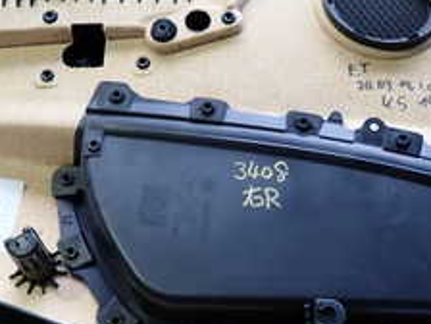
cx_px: 173
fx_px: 834
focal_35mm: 67
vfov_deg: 21.8
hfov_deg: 28.9
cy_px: 106
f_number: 2
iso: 160
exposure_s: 1/60
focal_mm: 4.5
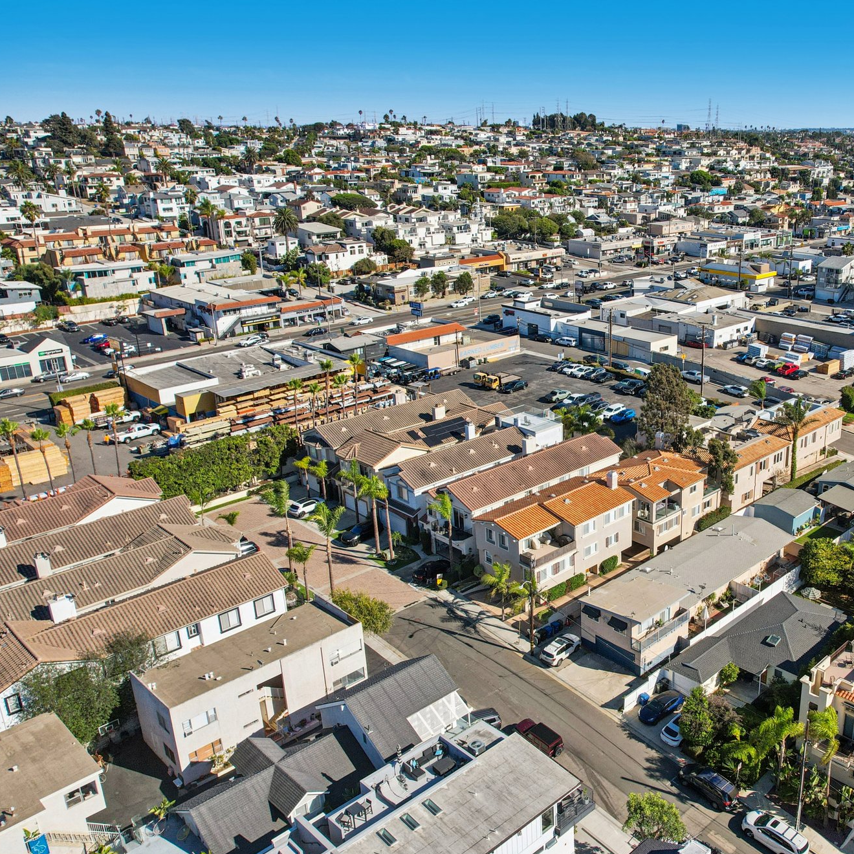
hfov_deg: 53.1
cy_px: 439
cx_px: 643
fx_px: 809
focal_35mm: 29
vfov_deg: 55.6
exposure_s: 1/3200
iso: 160
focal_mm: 8.4
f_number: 2.8
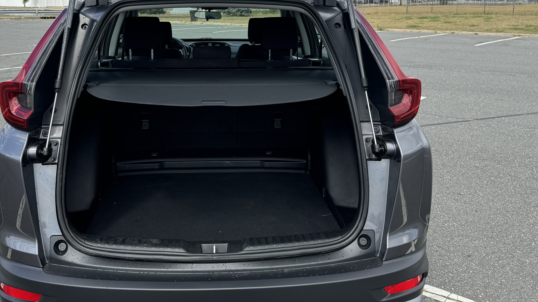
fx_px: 514
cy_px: 70
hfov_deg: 55.0
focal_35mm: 36
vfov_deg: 32.1
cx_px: 227
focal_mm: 6.76
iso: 80
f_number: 1.78
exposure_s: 1/1767
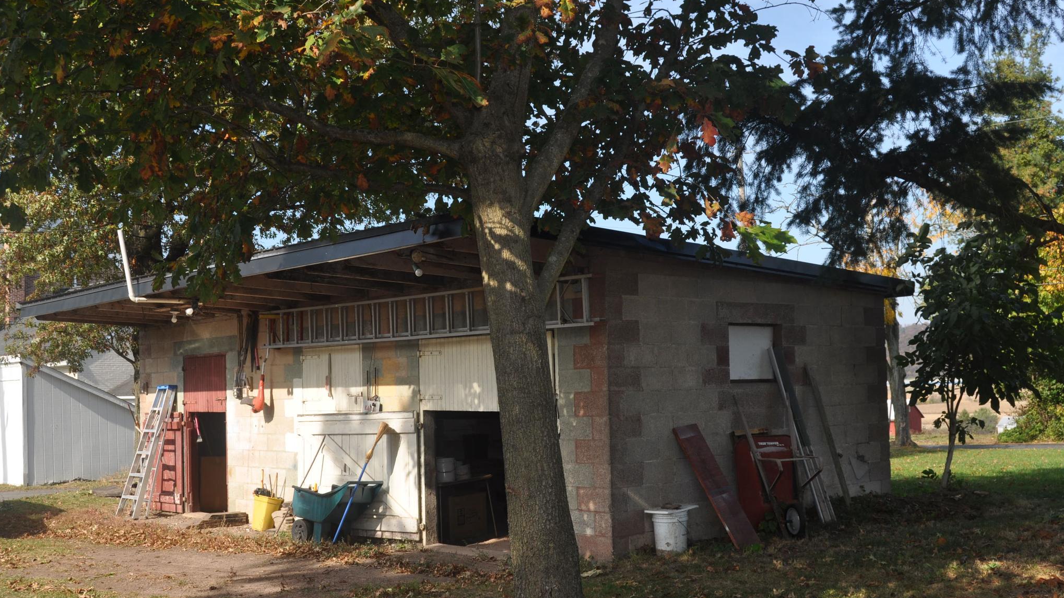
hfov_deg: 49.4
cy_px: 334
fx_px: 1157
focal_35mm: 41
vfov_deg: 29.0
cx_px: 530
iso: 200
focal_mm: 26
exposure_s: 1/200
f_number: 10
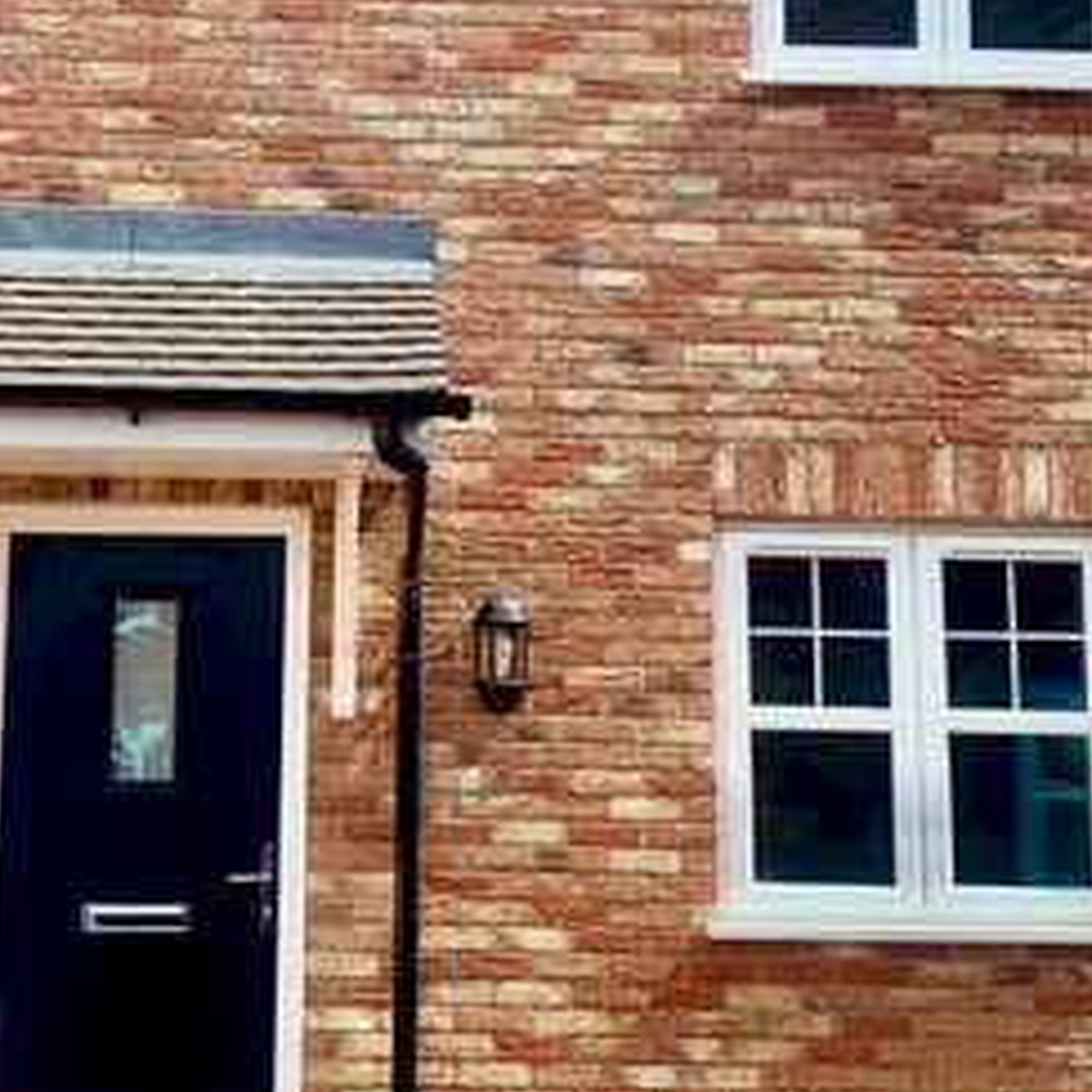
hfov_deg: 26.0
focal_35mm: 66
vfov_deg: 26.0
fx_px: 2356
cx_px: 380
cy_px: 401
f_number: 1.8
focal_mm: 4.25
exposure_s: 1/1076
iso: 25
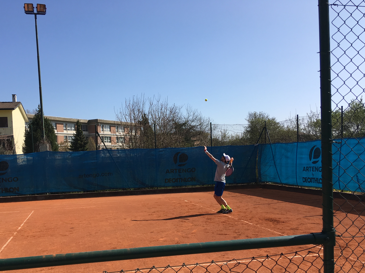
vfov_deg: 38.4
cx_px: 149
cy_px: 171
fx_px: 390
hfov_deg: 49.9
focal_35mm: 37
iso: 25
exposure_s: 1/1789
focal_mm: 4.15
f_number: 2.2
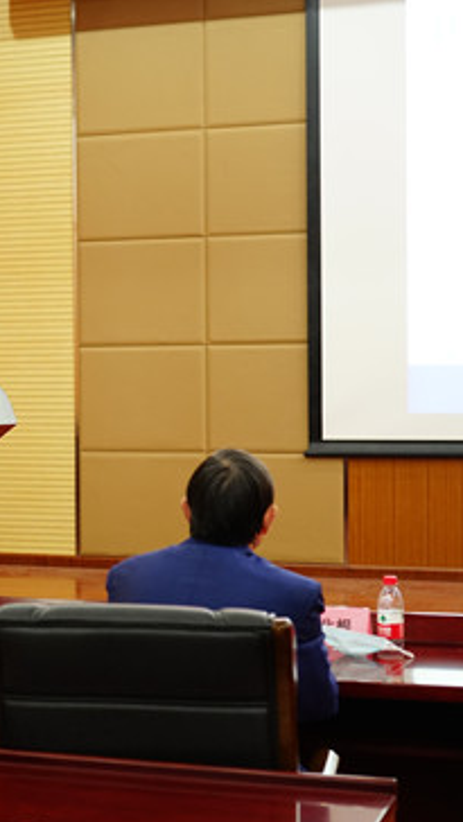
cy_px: 414
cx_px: -47
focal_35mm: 75
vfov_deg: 28.2
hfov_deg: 15.7
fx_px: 1635
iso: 1250
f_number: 4.5
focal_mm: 47
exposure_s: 1/15
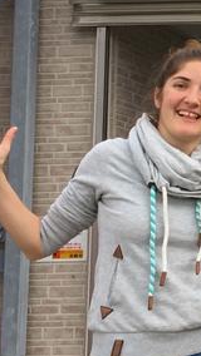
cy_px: 123
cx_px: 520
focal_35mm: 140
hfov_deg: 7.9
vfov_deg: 15.3
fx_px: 1325
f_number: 2.2
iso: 25
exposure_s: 1/121
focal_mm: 4.15
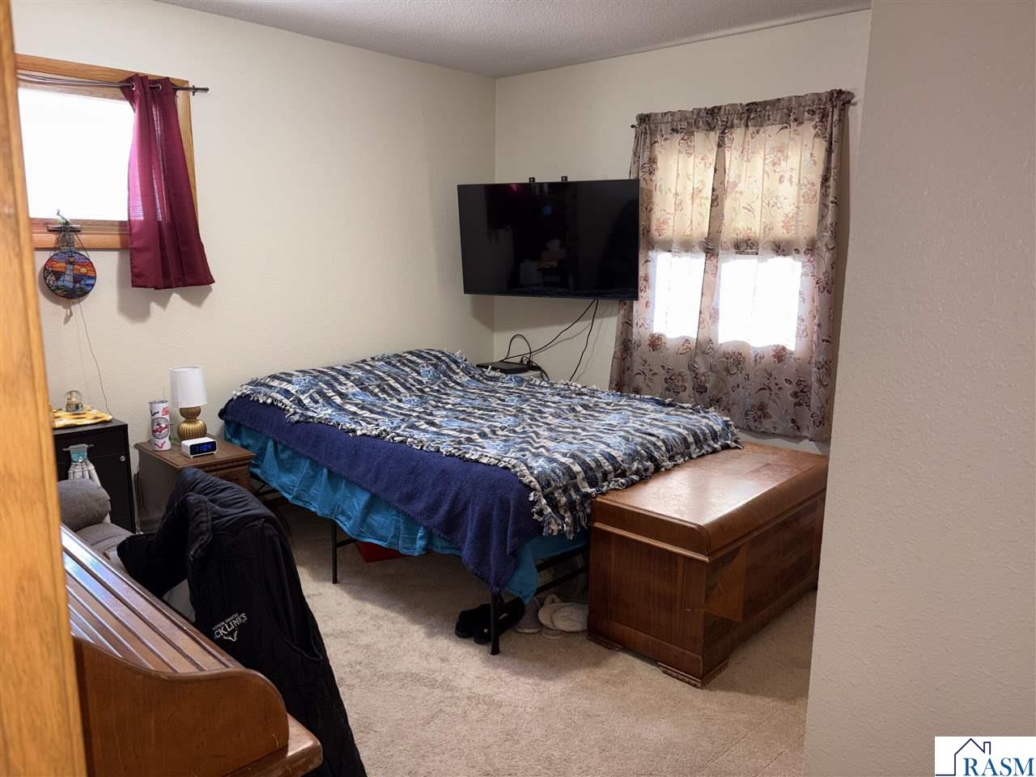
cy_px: 388
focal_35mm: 26
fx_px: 778
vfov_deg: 53.1
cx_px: 518
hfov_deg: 67.3
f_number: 1.6
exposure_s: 1/22
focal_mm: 5.96
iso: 50
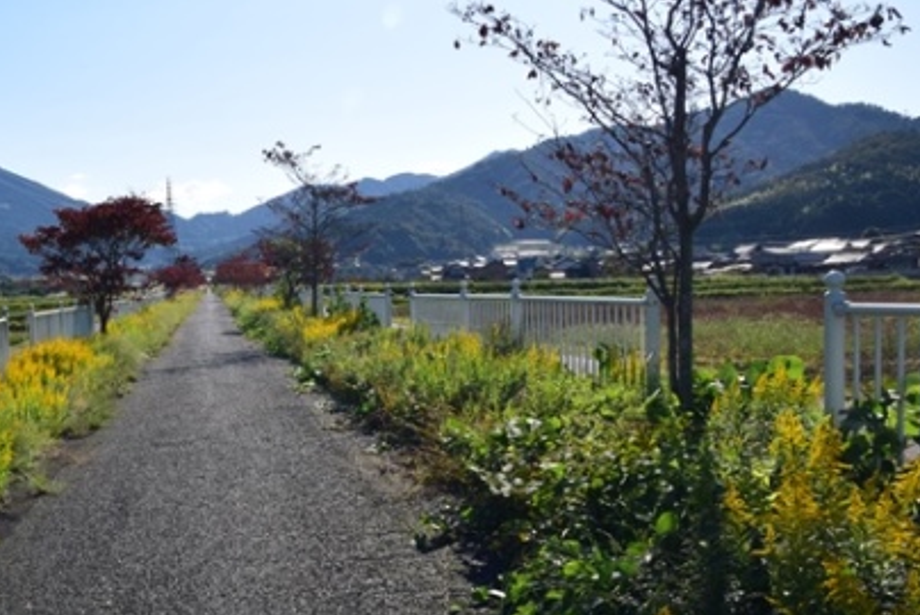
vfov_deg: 29.3
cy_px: 399
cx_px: 207
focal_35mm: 46
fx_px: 1171
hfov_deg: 41.4
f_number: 16
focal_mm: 19
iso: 1250
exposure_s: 1/1000
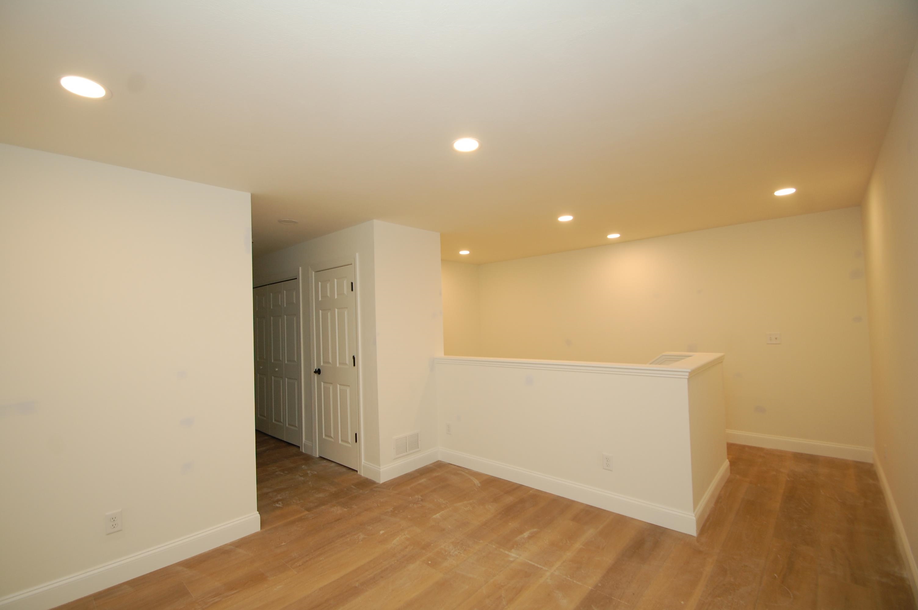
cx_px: 459
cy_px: 305
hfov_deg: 100.4
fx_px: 382
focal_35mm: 15
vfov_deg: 77.2
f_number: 4
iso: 400
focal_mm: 10
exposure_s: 1/60
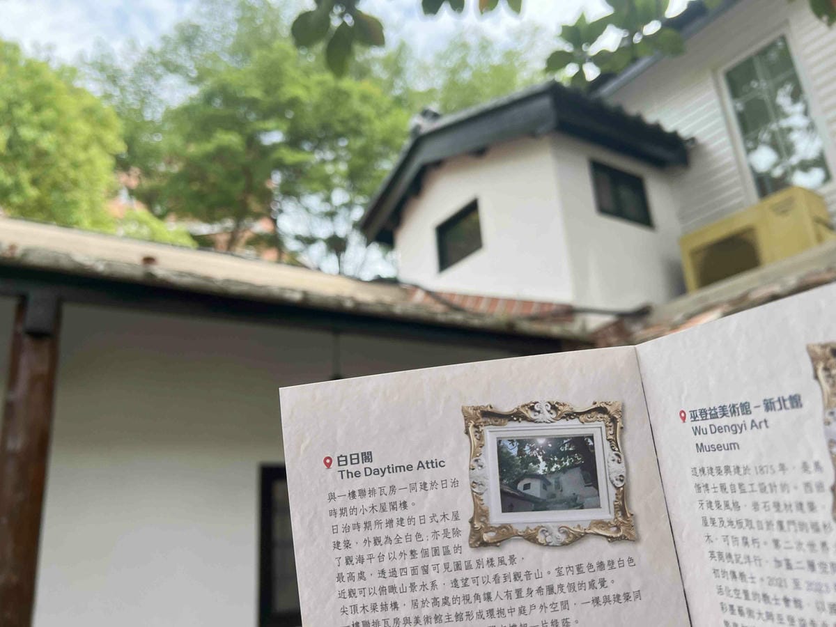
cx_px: 418
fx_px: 628
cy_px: 314
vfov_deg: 53.1
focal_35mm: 26
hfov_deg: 67.3
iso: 50
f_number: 1.5
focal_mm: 5.7
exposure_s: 1/1171
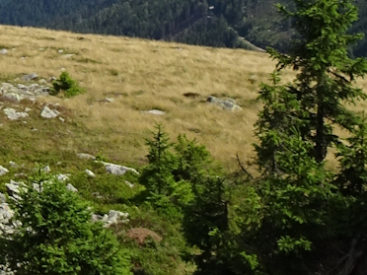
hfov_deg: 14.1
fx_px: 1315
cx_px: -294
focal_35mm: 124
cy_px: -192
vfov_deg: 11.3
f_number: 3.5
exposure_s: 1/1000
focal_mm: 4.1
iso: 80
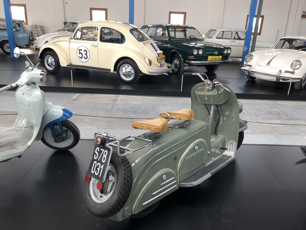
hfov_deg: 63.4
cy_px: 115
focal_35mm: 28
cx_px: 153
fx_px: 248
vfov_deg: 49.7
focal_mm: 3.99
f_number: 1.8
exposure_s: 1/100
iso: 32
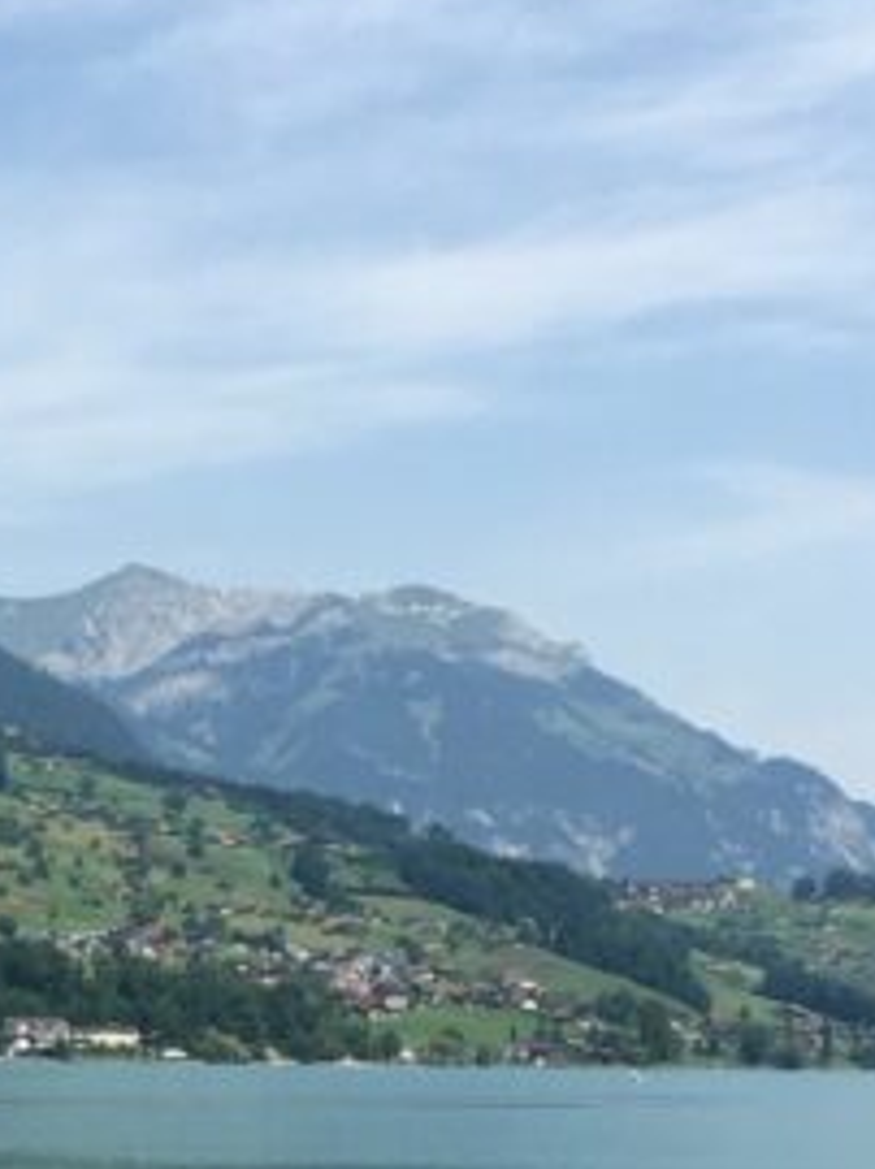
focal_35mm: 110
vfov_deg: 17.6
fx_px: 3713
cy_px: 1052
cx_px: 221
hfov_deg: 13.4
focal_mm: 4.15
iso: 25
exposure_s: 1/1672
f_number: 2.2
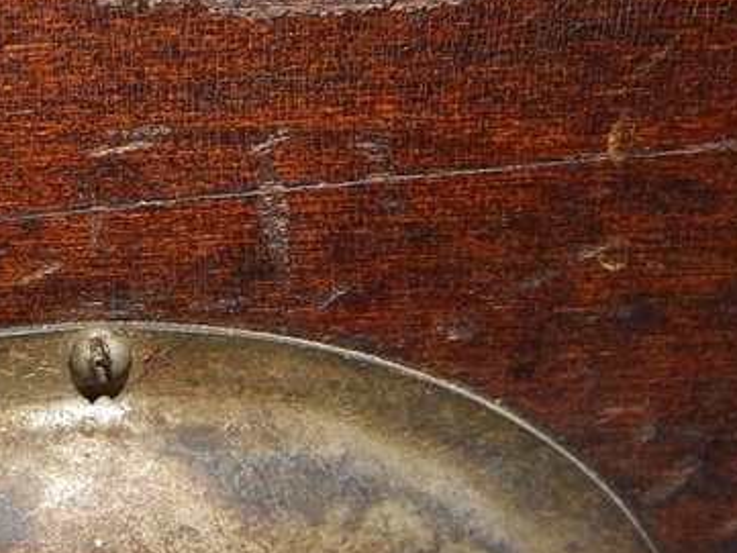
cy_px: 190
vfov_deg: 17.3
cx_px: 66
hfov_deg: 22.4
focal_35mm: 85
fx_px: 1810
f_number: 6
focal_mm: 4
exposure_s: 1/30
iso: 200
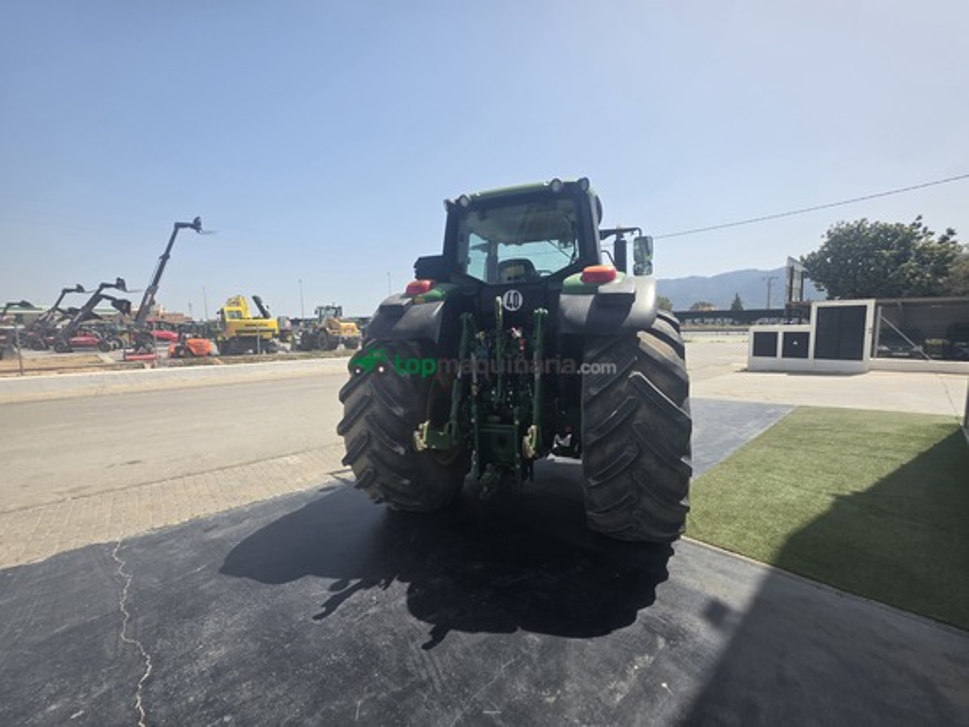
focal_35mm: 13
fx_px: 364
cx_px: 484
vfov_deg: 89.9
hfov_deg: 106.2
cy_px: 364
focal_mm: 2.2
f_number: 1.9
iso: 40
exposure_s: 1/1449
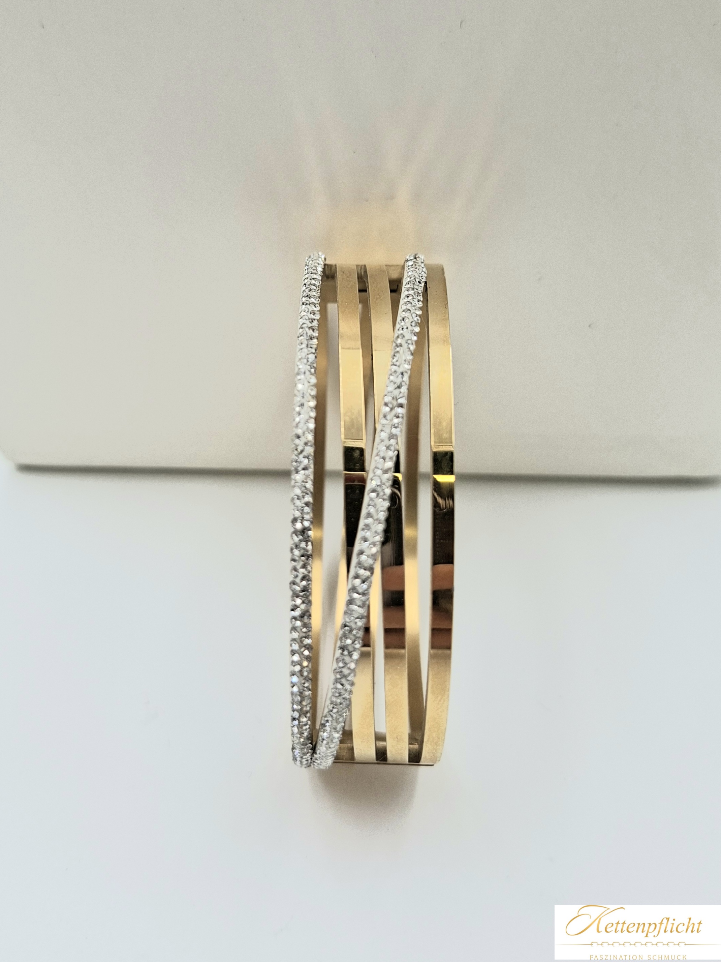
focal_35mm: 23
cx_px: 360
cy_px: 481
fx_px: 639
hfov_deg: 58.9
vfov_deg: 73.9
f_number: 1.8
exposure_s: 1/286
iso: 50
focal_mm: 5.54
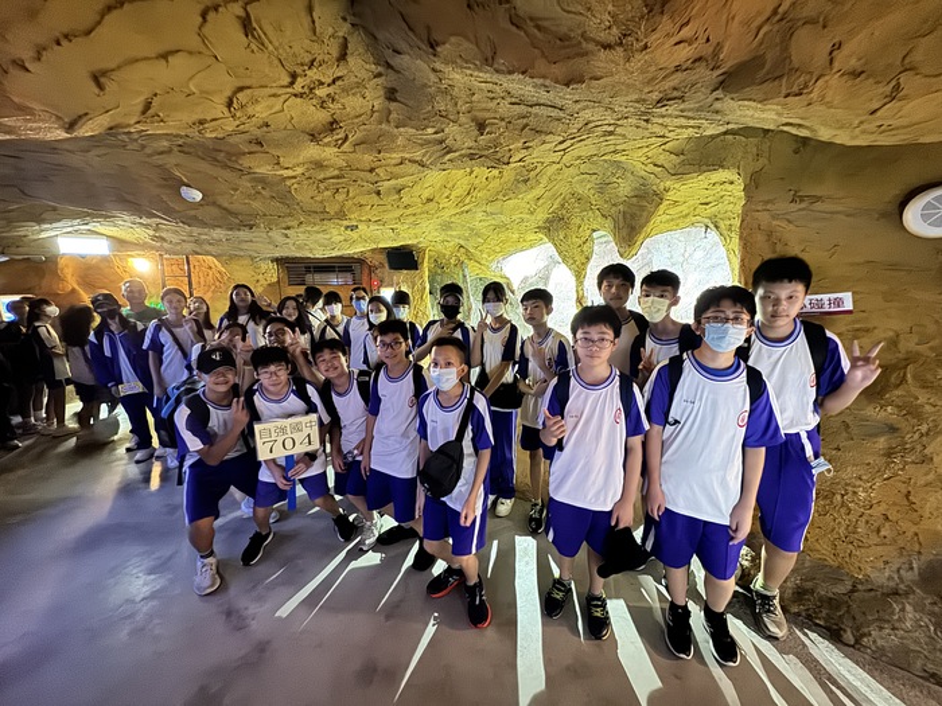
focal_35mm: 14
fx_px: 381
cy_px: 353
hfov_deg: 102.1
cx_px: 471
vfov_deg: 85.7
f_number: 2.2
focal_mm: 2.22
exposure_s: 1/9
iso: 1600
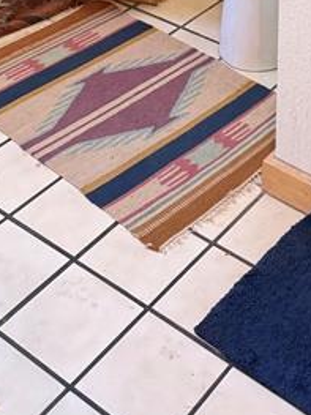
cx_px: 244
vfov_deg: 23.5
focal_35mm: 70
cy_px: -169
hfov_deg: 20.8
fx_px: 839
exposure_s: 1/60
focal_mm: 6.76
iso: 400
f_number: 1.78
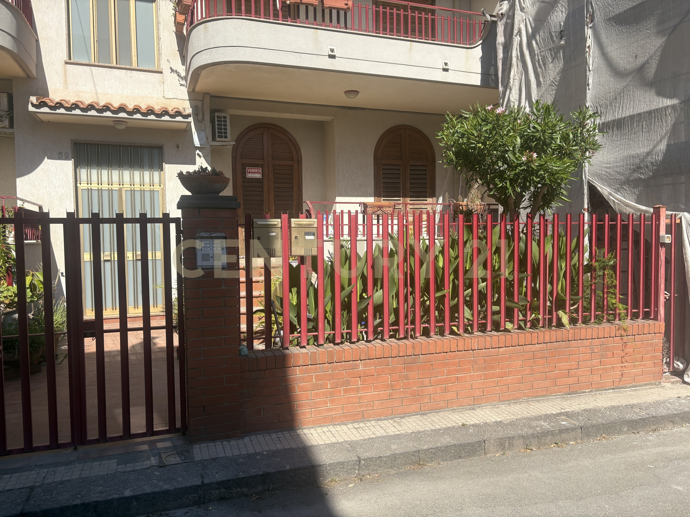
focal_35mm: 26
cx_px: 345
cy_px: 258
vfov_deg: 53.1
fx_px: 518
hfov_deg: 67.3
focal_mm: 5.96
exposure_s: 1/2538
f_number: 1.6
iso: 50
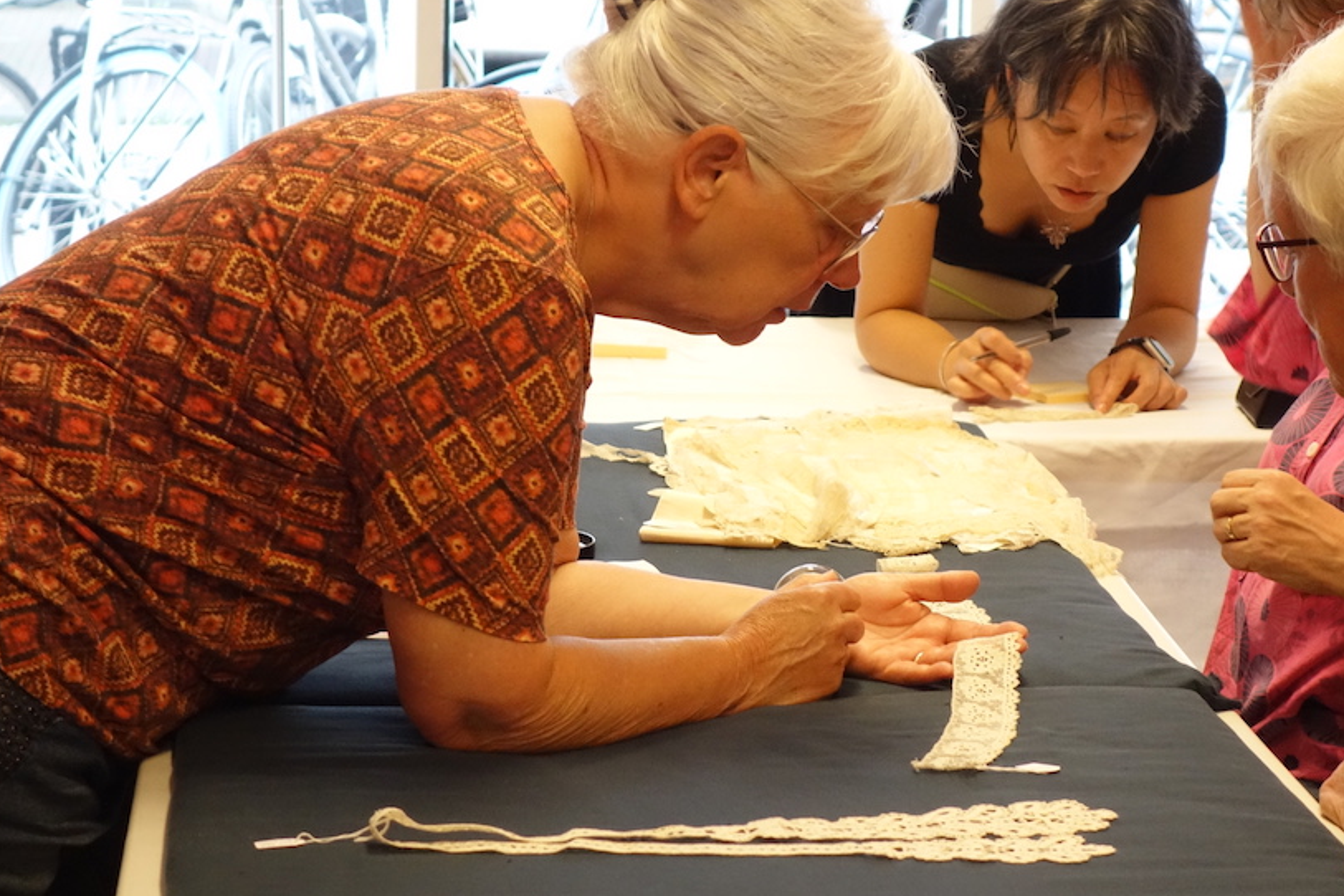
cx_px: 742
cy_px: 422
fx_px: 4704
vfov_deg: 10.9
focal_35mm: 126
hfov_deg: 16.3
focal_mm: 37.1
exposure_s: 1/100
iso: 1600
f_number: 4.9
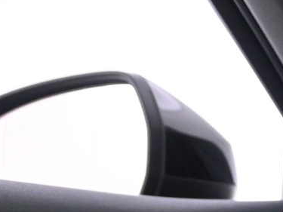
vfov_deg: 10.4
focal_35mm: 140
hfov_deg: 12.4
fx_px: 1145
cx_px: 570
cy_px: 266
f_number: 4
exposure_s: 1/40
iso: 2500
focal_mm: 22.5
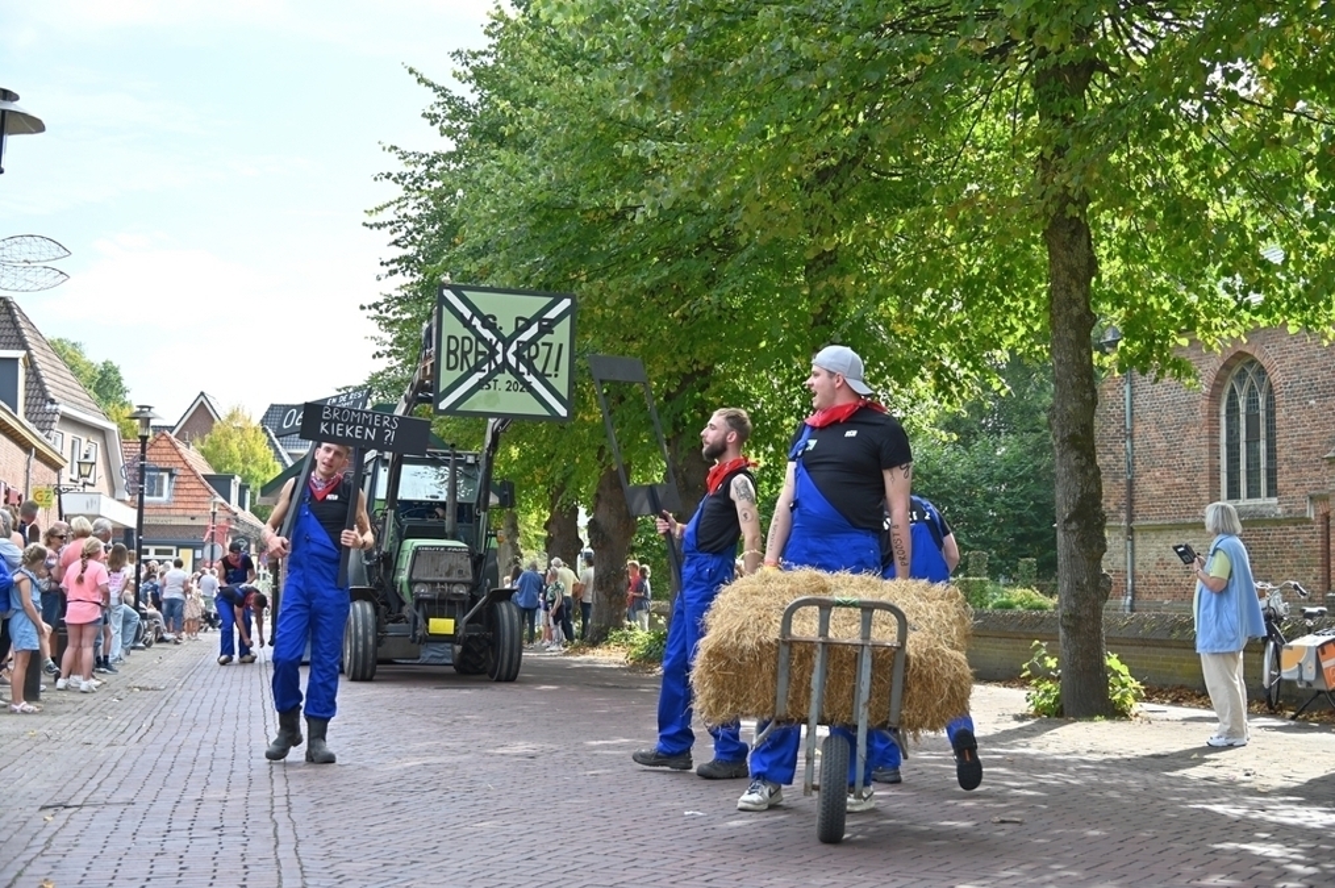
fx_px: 1741
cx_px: 668
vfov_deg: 28.6
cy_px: 444
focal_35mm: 47
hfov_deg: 41.9
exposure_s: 1/250
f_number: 5.6
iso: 160
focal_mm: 47
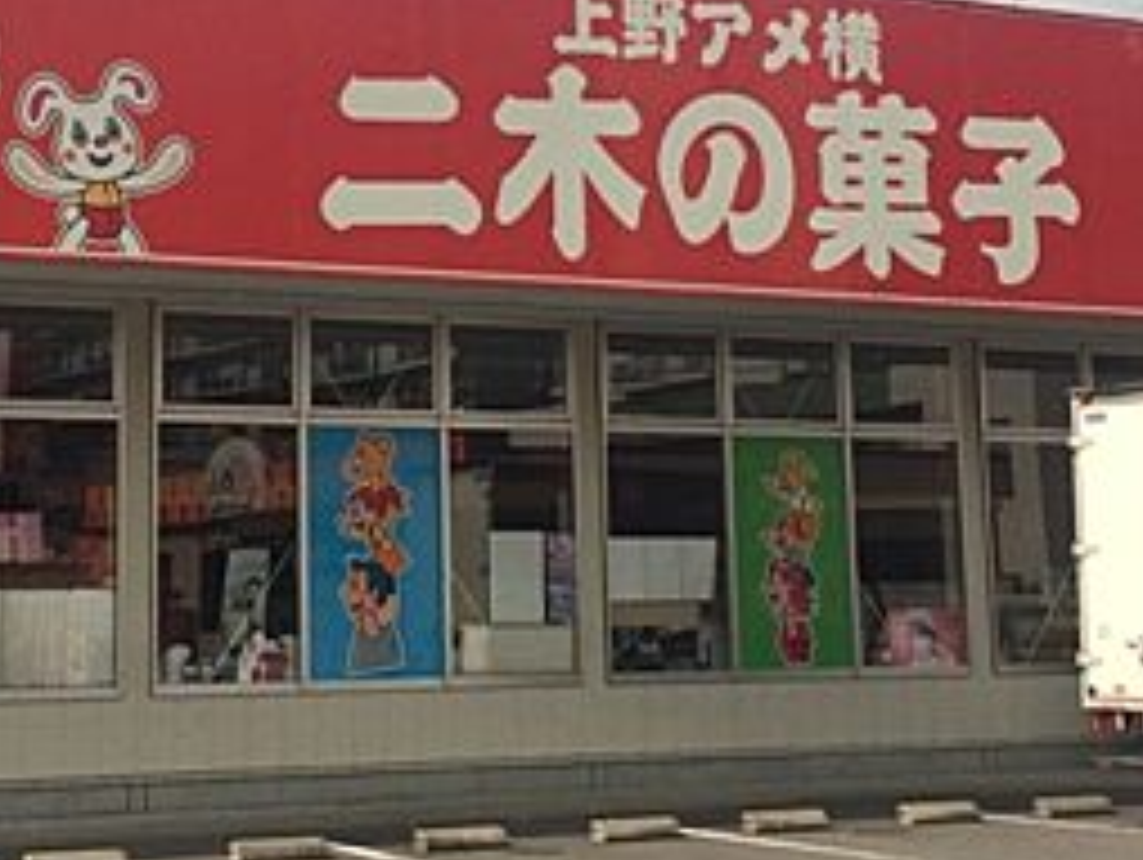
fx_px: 2413
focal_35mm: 73
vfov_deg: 20.0
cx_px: 284
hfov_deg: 26.3
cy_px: 198
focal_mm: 4.15
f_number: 2.2
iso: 32
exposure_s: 1/2740
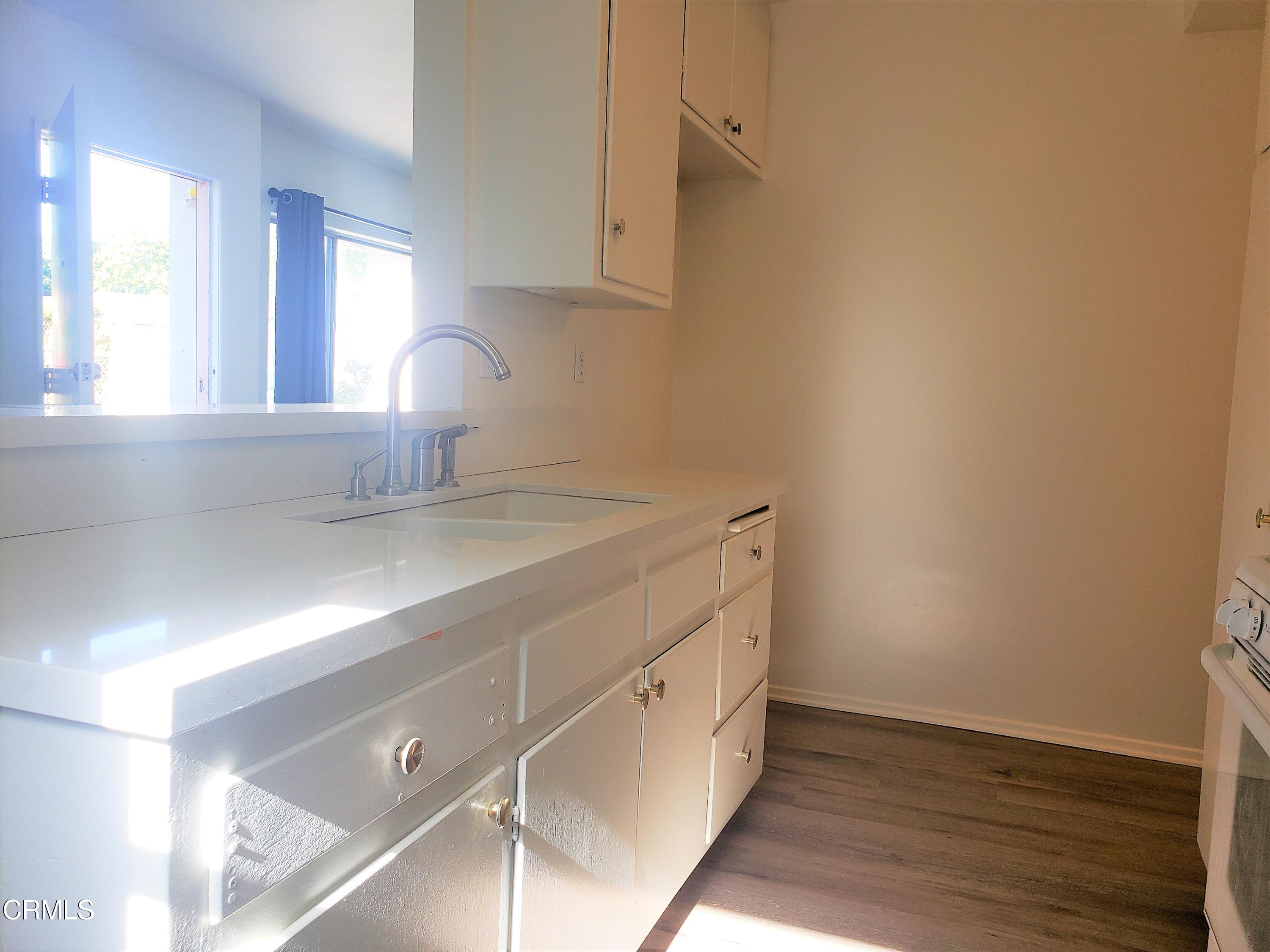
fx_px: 954
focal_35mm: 26
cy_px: 476
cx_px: 635
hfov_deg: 67.3
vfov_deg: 53.1
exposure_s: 1/60
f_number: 2.4
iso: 50
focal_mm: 4.3
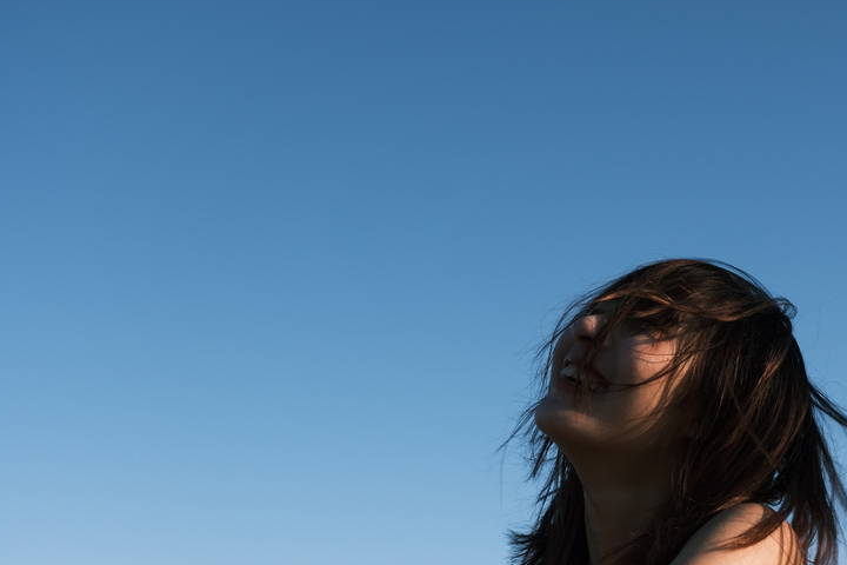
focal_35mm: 57
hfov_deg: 34.4
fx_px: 1341
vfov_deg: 23.6
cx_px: 626
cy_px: 387
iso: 125
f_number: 5.6
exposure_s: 1/400
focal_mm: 25
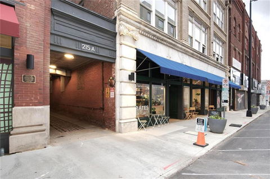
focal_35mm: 17
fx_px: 127
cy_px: 90
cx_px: 135
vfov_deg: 70.3
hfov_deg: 93.3
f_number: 8
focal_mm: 17
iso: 250
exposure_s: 1/15
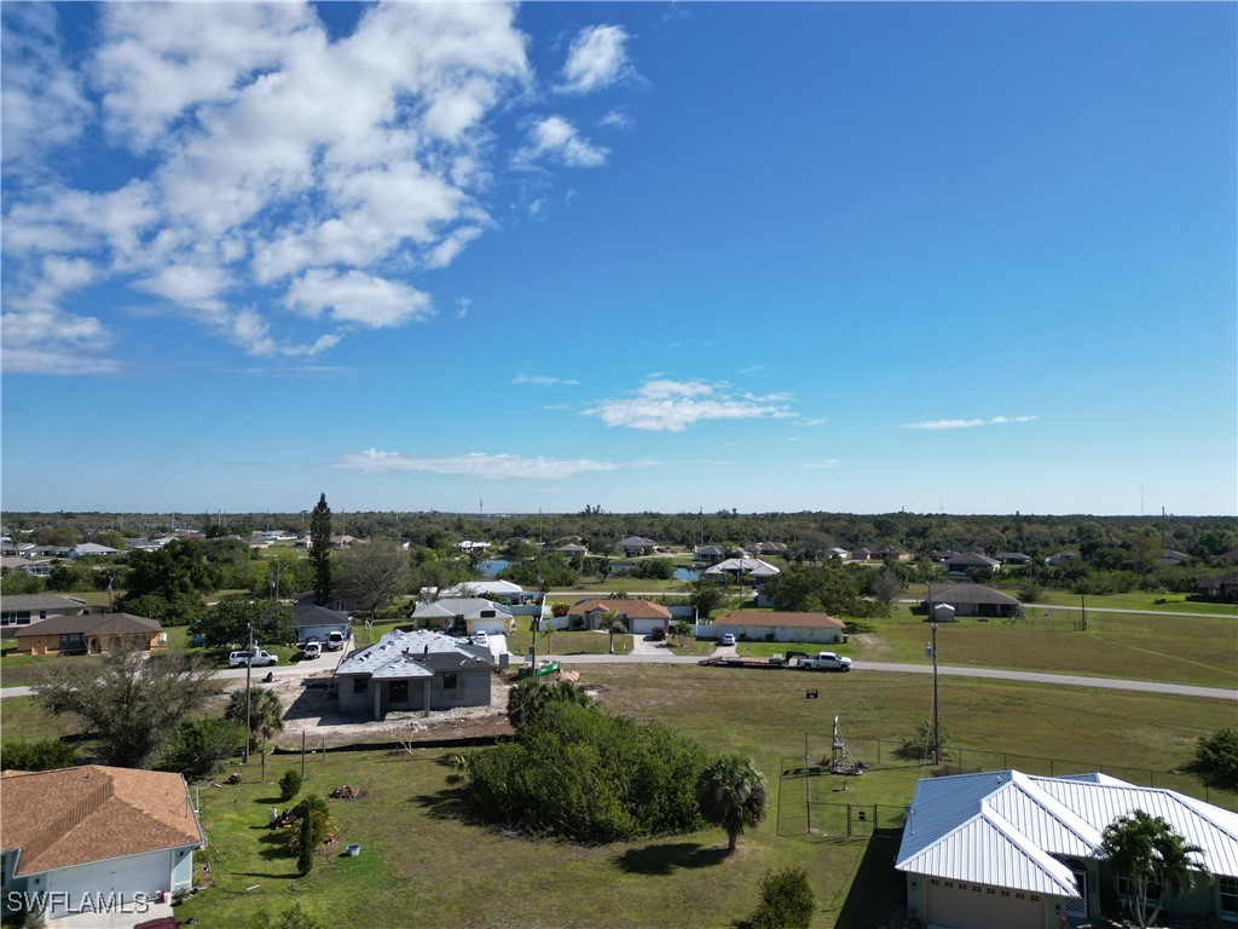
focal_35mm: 24
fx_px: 858
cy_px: 464
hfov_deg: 71.6
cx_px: 619
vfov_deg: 56.8
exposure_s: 1/4000
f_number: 1.7
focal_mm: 6.72
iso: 120
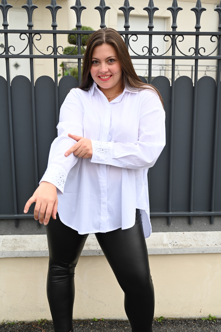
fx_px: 378
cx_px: 110
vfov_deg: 47.4
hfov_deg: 32.6
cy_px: 166
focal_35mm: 41
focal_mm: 41
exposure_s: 1/250
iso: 220
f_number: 4
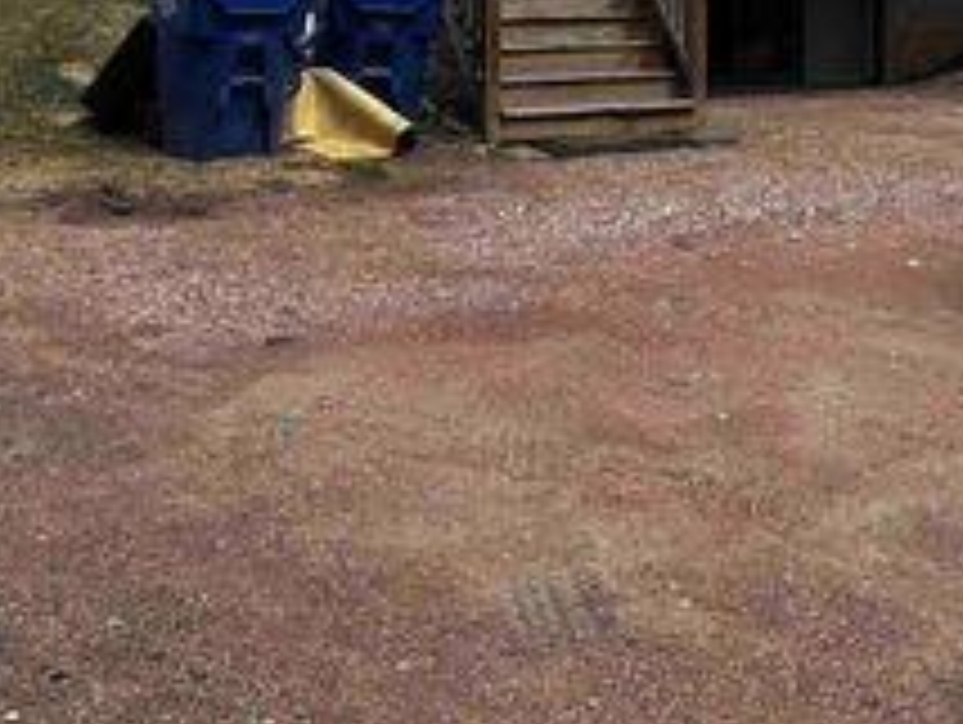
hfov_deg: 31.6
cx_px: 972
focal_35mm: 56
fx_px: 1560
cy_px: -110
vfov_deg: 24.1
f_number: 1.78
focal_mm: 6.86
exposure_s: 1/5848
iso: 80
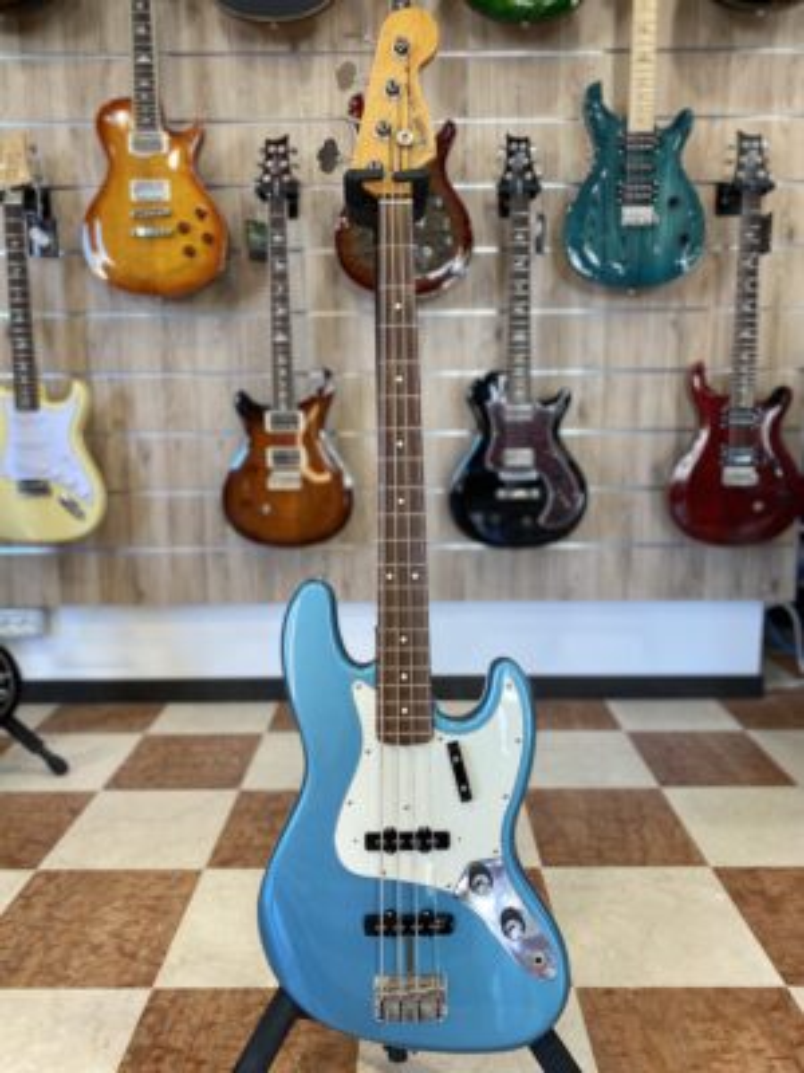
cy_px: 536
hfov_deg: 53.1
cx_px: 402
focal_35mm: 26
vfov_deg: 67.3
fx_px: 805
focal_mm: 4.25
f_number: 1.8
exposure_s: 1/100
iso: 80
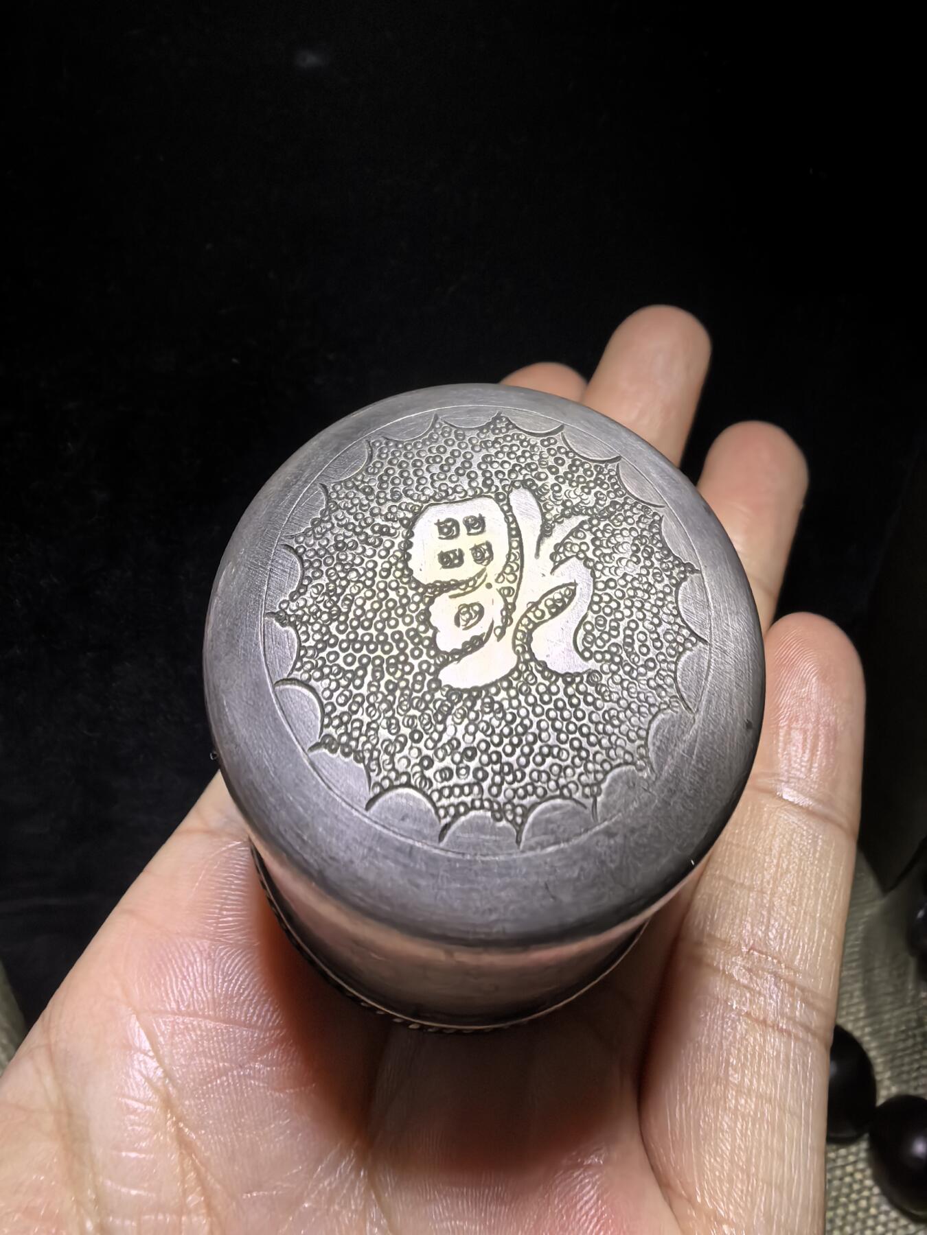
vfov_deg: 65.3
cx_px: 464
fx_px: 964
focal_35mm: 27
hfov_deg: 51.4
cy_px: 618
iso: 160
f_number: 2.2
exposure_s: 1/644
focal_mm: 1.95
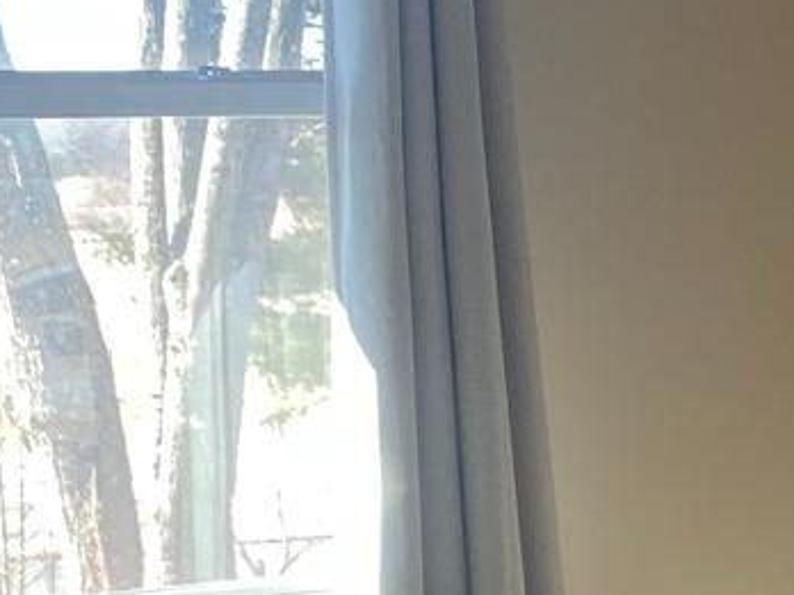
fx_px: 3509
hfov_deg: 12.3
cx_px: 1157
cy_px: 900
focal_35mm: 153
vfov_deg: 9.4
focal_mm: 4.25
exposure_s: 1/120
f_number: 1.8
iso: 64
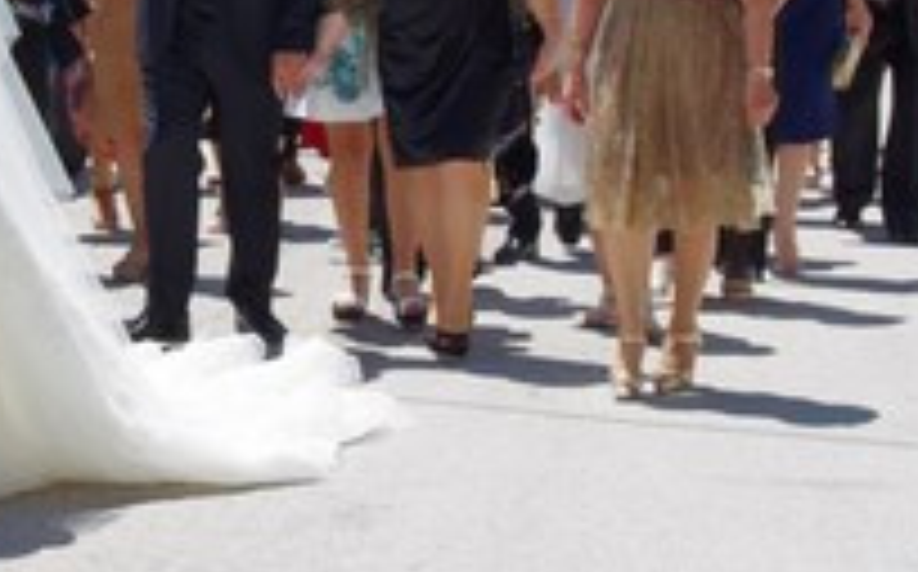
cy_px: 137
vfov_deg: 8.1
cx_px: 194
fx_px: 4030
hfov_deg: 12.9
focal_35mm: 161
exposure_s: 1/250
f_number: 8
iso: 200
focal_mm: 43
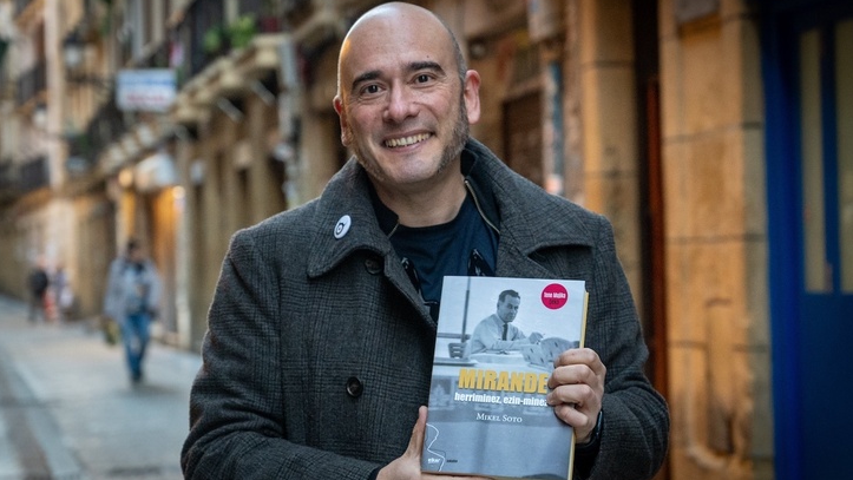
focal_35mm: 101
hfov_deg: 21.1
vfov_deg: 12.0
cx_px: 427
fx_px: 2285
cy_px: 251
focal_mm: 64
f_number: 4
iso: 4000
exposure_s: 1/400
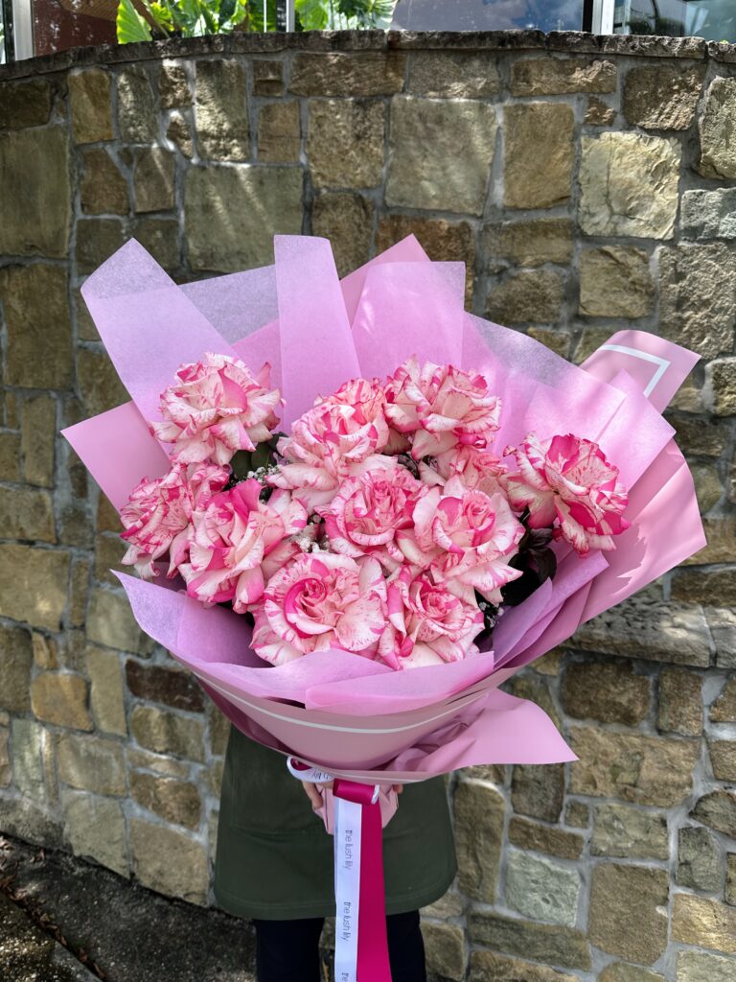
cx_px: 368
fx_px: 680
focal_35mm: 24
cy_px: 491
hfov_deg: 56.8
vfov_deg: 71.6
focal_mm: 6.86
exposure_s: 1/1845
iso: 80
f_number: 1.78
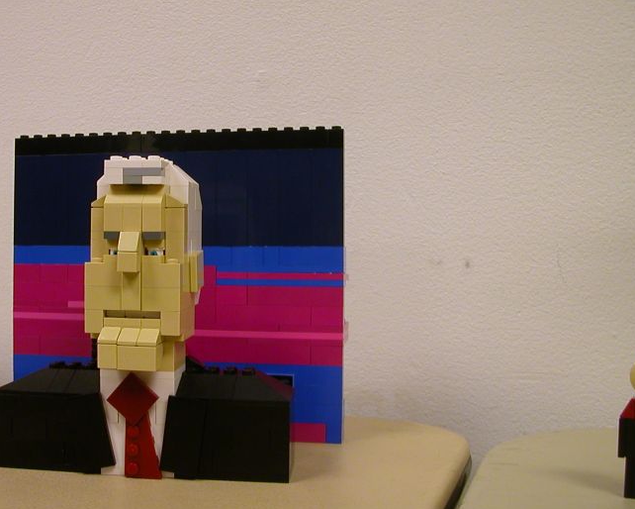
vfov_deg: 33.4
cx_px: 267
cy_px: 248
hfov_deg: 41.0
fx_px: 846
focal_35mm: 45
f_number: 2.7
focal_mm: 5.6
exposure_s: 1/32.6
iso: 100
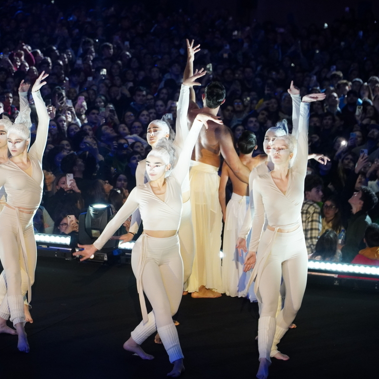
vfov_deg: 10.9
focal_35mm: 160
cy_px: 190
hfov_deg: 10.9
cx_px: 112
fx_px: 1977
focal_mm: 83
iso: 2000
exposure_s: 1/160
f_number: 4
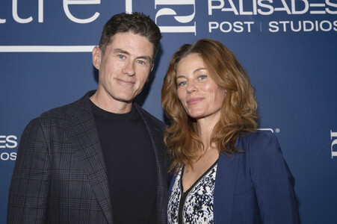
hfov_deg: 38.9
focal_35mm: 51
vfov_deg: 26.4
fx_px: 477
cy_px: 112
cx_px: 168
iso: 800
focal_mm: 51
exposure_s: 1/200
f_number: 5.6
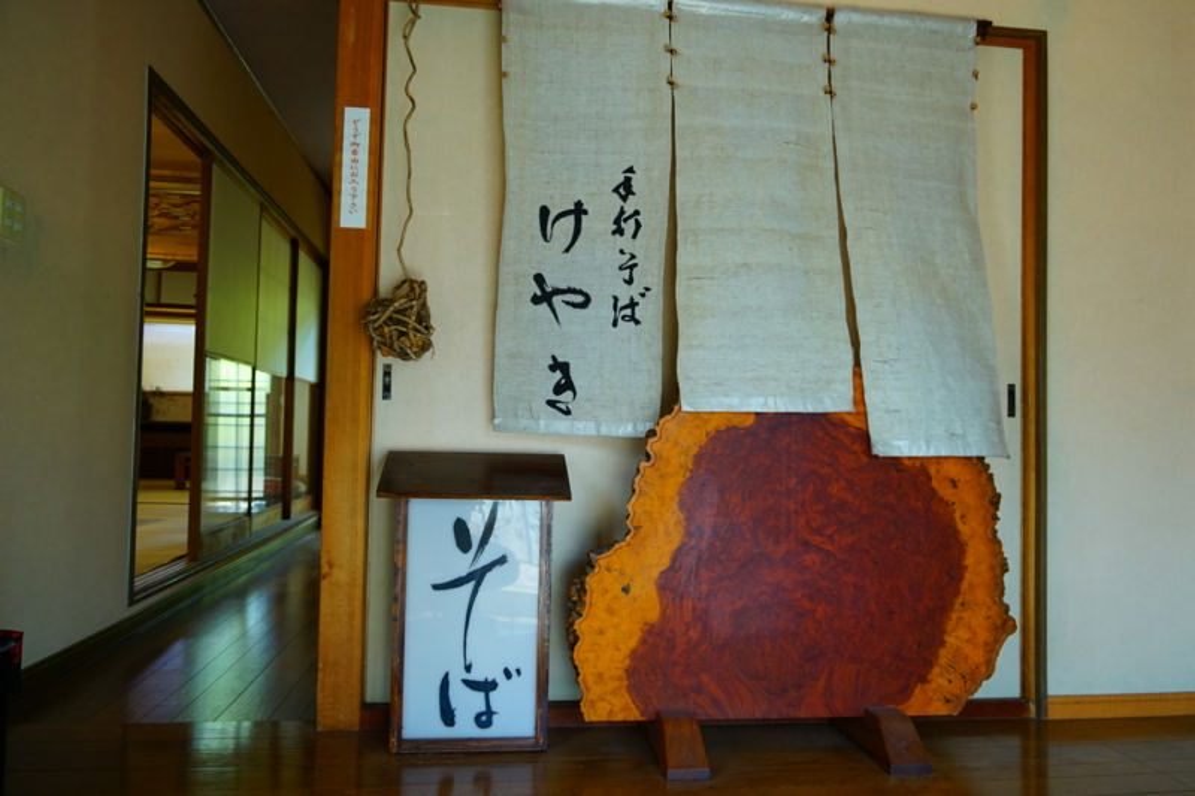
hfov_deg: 67.4
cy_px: 398
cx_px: 598
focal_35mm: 27
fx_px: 896
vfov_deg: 47.9
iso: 500
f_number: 4
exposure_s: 1/60
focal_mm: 18
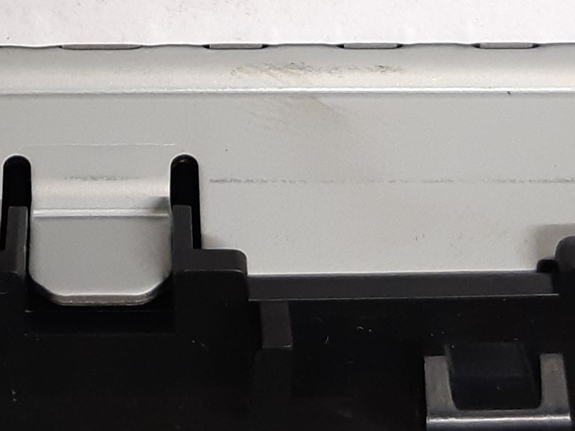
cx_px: 114
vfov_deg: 19.7
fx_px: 1146
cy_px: -119
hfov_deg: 27.6
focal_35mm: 69
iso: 200
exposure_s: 1/50
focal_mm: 3.93
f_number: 1.7
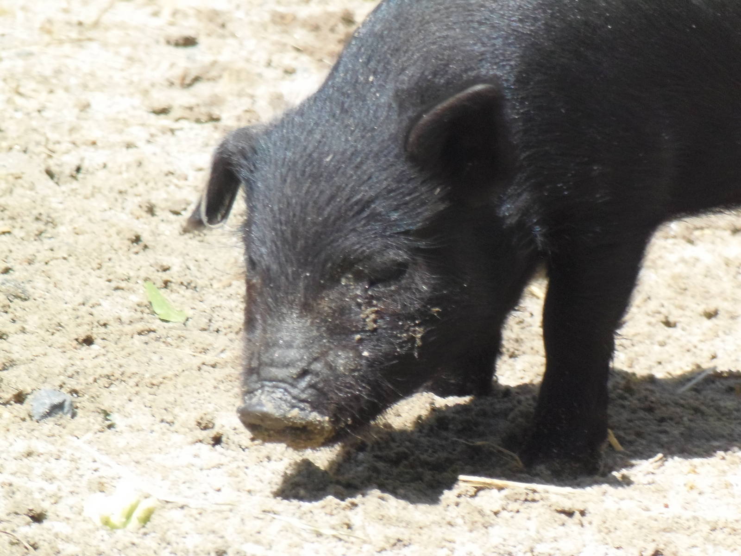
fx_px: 18495
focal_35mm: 864
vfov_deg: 1.7
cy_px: 278
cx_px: 370
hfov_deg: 2.3
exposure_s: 1/500
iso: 320
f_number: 5.7
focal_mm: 154.8
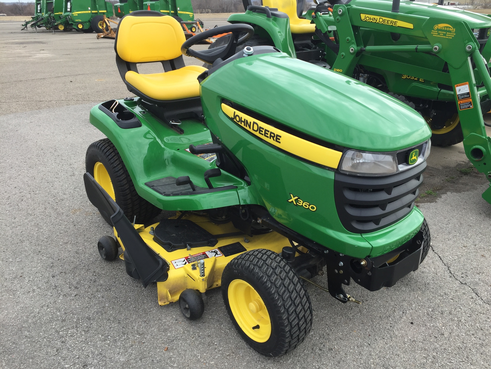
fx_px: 411
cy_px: 184
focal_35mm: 29
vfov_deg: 48.2
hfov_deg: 61.7
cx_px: 246
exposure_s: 1/775
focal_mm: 4.15
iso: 32
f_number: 2.2
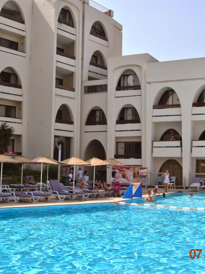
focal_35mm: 52
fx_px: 411
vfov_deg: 36.8
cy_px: 137
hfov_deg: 27.9
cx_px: 125
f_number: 7.1
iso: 100
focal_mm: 24
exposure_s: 1/200
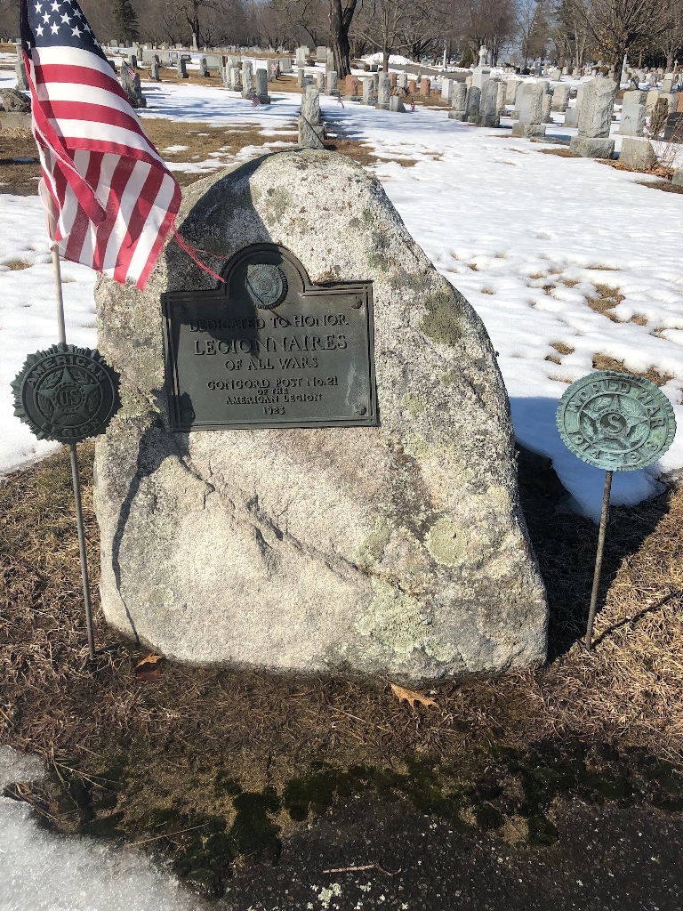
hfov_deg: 49.7
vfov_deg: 63.4
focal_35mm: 28
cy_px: 456
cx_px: 342
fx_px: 737
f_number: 1.8
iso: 20
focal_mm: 3.99
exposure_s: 1/2525
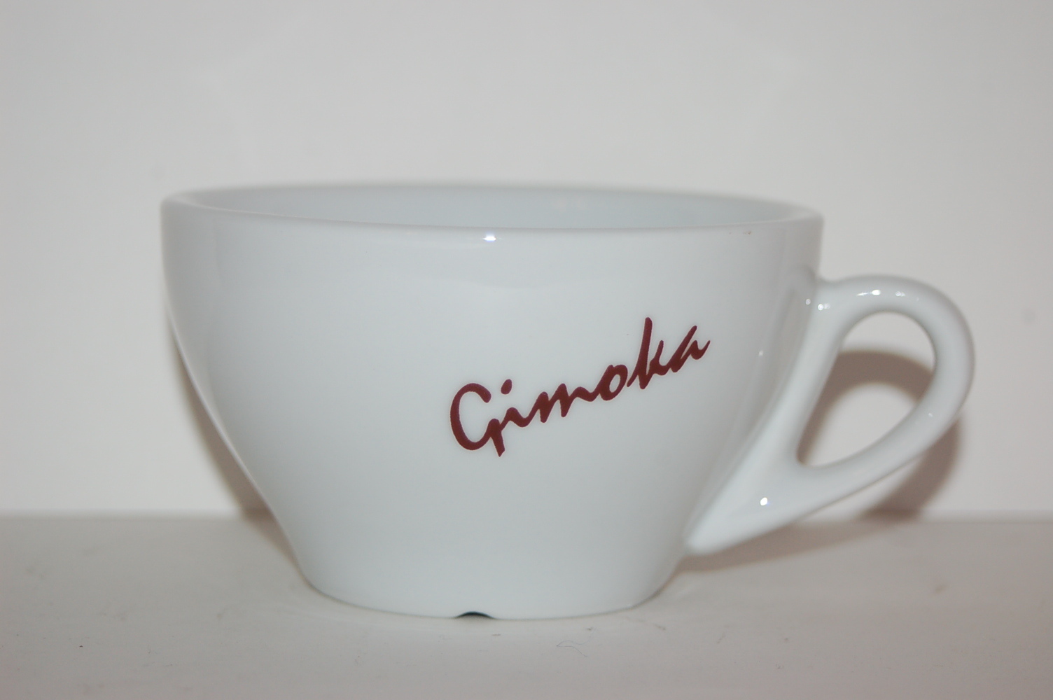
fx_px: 3288
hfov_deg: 18.2
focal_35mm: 112
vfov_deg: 12.2
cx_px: 526
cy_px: 350
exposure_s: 1/60
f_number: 5.6
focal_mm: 75
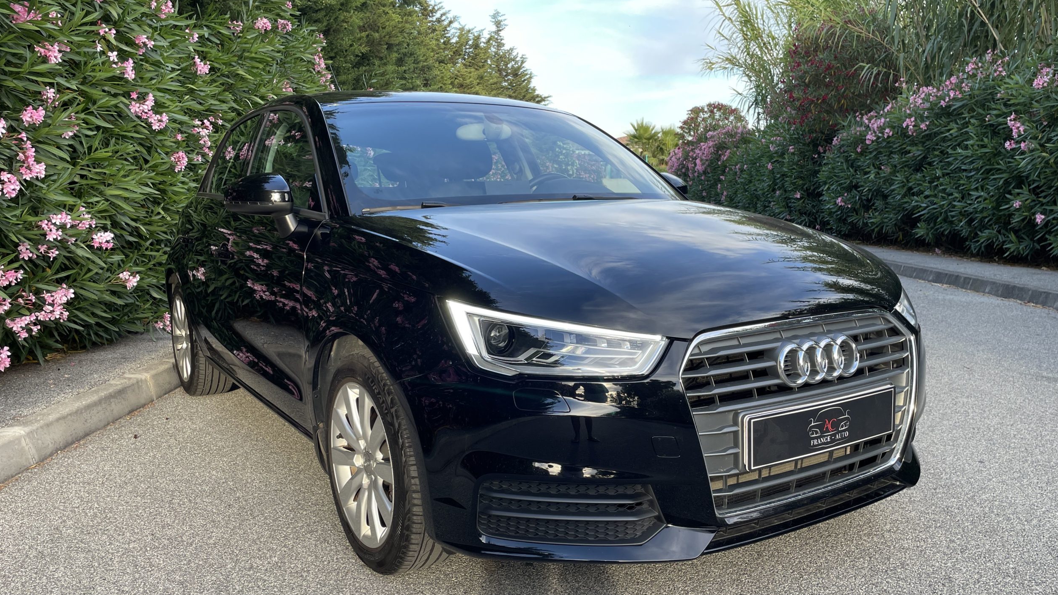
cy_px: 357
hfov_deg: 66.1
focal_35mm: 29
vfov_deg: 40.0
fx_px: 814
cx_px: 533
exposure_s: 1/169
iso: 32
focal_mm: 4.2
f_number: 1.6
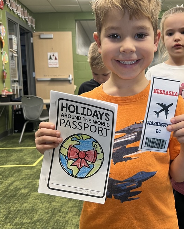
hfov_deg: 37.8
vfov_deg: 46.8
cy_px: 113
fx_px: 265
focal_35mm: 39
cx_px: 122
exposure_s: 1/75
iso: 100
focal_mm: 5.7
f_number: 1.5
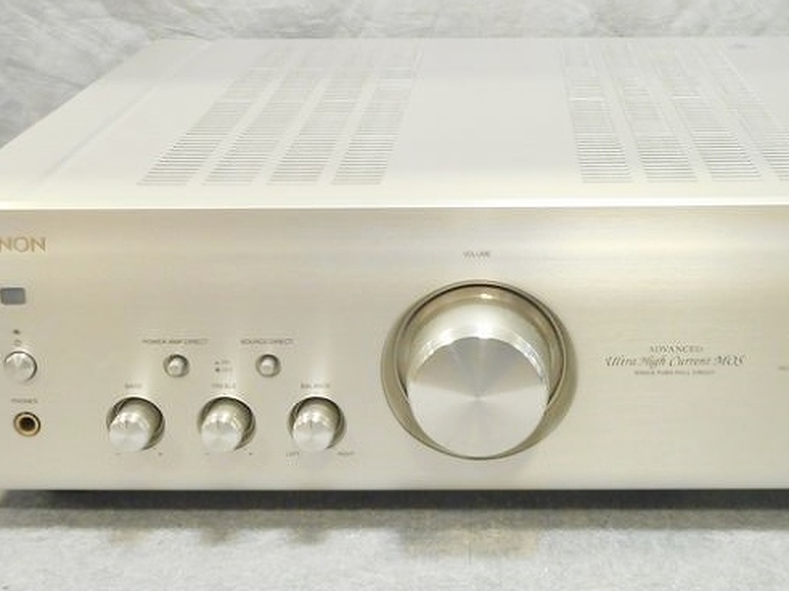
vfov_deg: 23.5
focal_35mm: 62
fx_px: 1413
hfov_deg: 31.1
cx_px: 487
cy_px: 184
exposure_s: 1/15
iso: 400
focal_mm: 6.9
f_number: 4.5
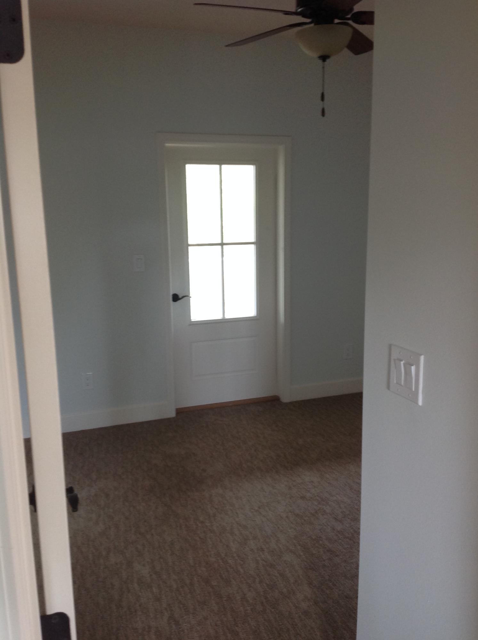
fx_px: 646
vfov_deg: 52.7
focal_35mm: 35
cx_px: 239
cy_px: 320
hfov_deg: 40.6
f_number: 2.4
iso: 100
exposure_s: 1/15
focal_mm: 4.28
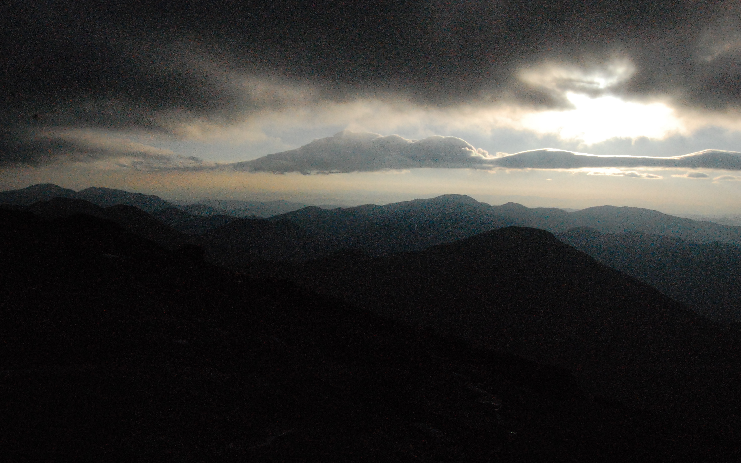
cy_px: 218
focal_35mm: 30
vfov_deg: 42.4
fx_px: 596
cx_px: 365
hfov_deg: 63.7
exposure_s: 1/1000
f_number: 16
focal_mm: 19
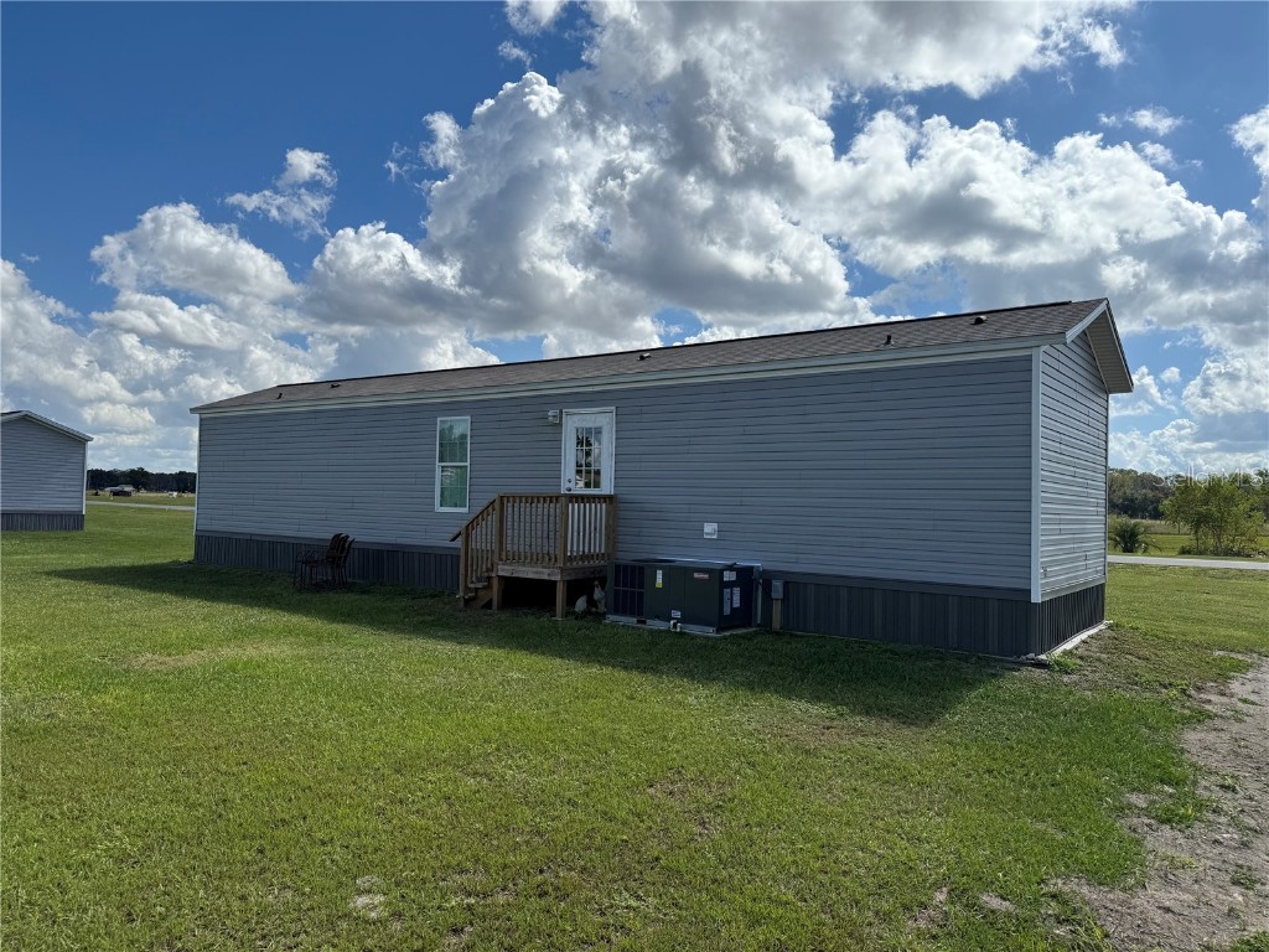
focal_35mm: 24
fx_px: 880
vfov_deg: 56.8
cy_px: 476
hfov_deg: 71.6
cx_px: 634
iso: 80
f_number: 1.78
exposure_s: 1/8130
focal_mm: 6.76
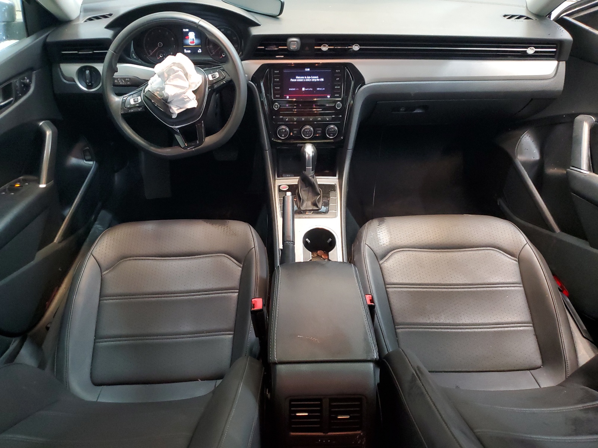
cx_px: 299
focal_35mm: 26
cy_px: 224
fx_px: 449
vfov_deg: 53.1
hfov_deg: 67.3
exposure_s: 1/17
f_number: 1.5
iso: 314
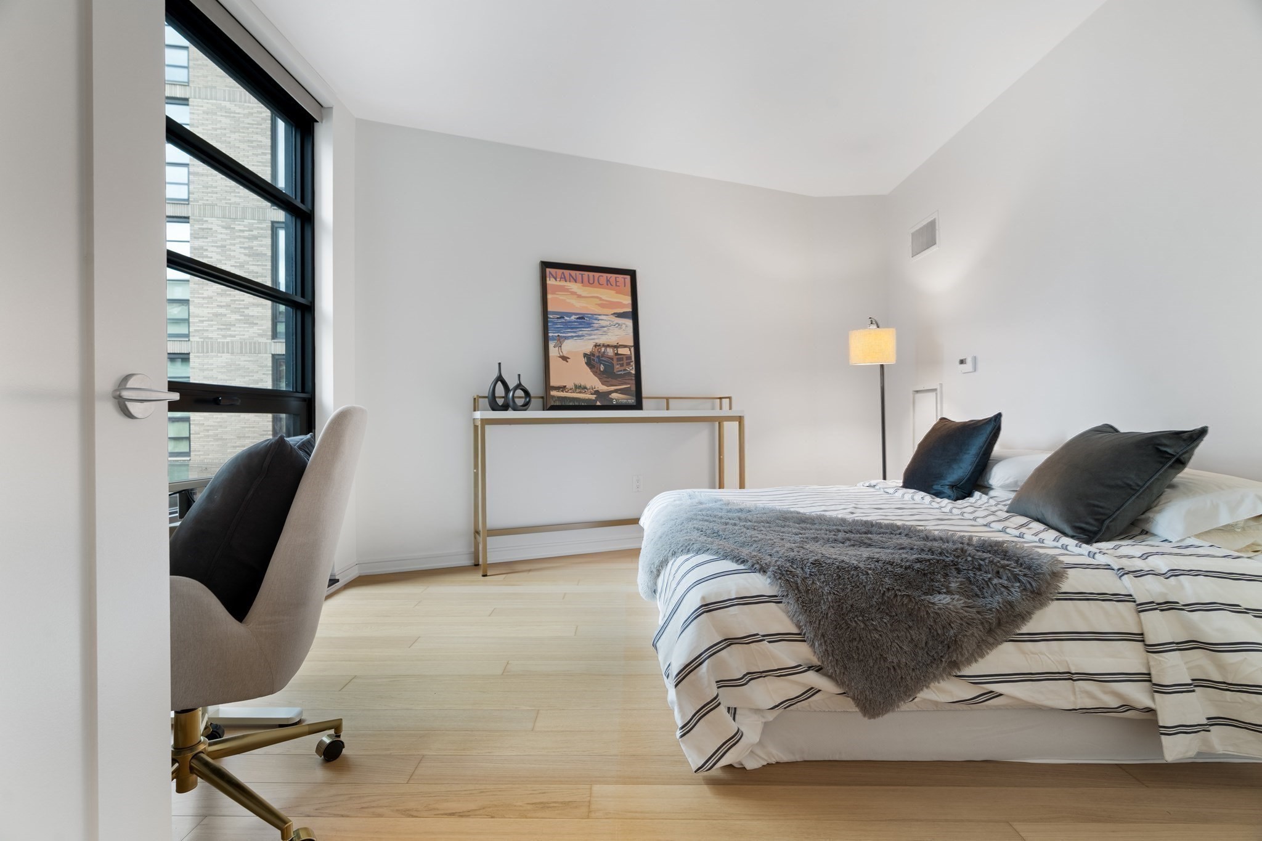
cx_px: 631
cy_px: 420
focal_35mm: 16
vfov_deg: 73.7
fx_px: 561
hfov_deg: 96.7
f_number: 8
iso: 200
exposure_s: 4
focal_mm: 16
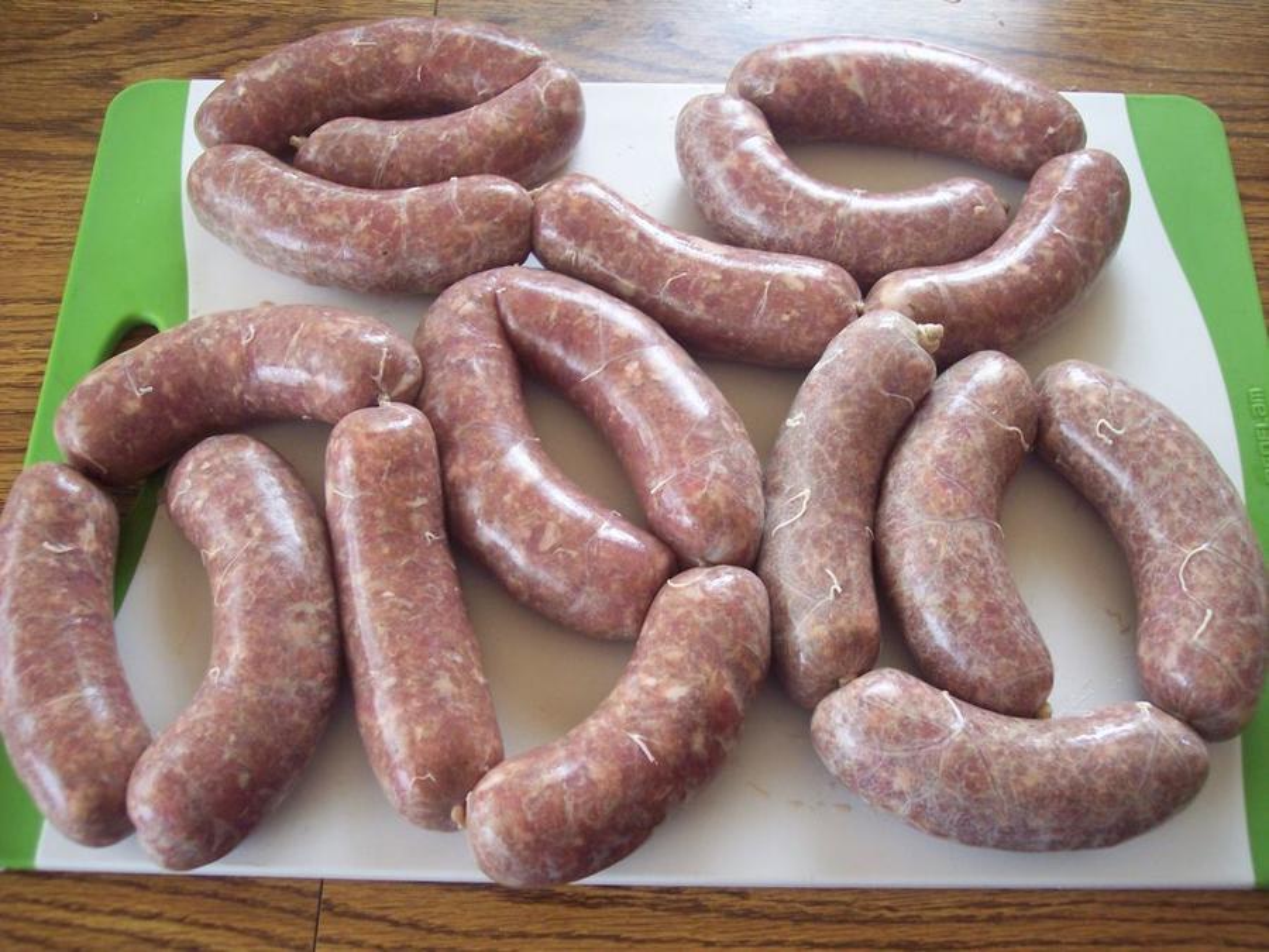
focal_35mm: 39
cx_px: 634
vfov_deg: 36.8
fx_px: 1430
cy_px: 476
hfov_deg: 47.9
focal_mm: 8
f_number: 3.4
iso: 200
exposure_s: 1/8
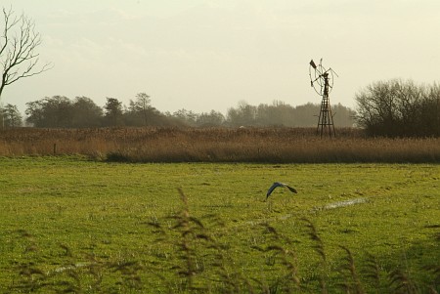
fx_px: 2483
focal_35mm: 203
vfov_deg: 6.8
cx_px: 220
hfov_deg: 10.1
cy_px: 147
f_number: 9.5
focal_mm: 135
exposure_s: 1/350
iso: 400
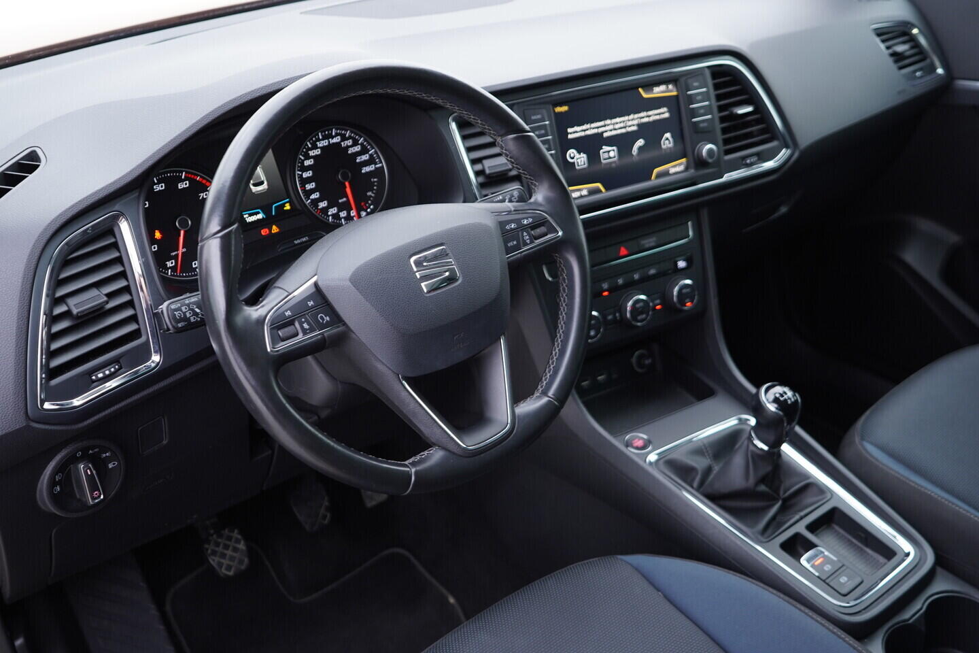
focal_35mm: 36
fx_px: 979
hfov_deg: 53.1
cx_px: 490
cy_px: 326
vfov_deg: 36.9
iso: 250
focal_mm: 24
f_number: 2.8
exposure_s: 1/40
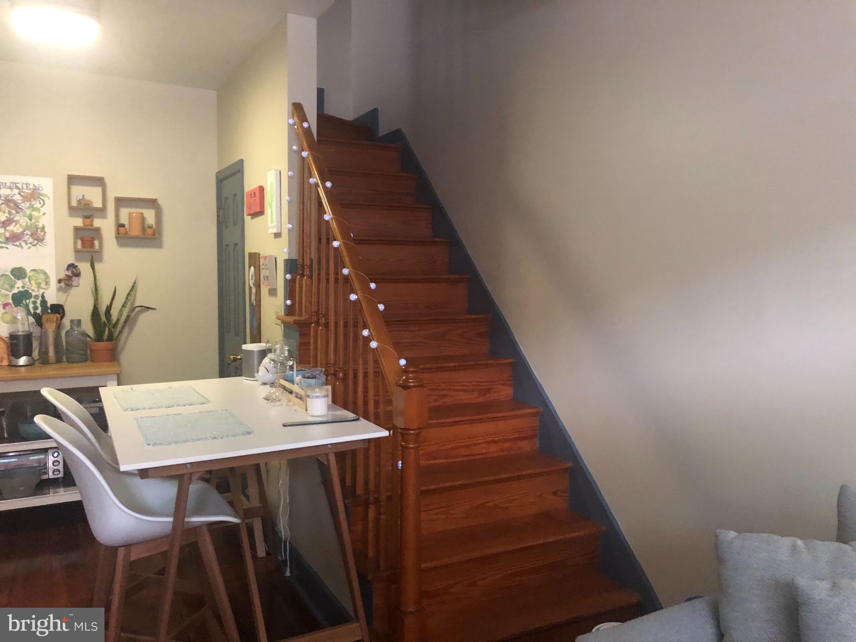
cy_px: 321
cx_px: 428
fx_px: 692
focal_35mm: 28
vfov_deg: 49.7
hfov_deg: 63.4
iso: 80
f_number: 1.8
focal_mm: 4
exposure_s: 1/5
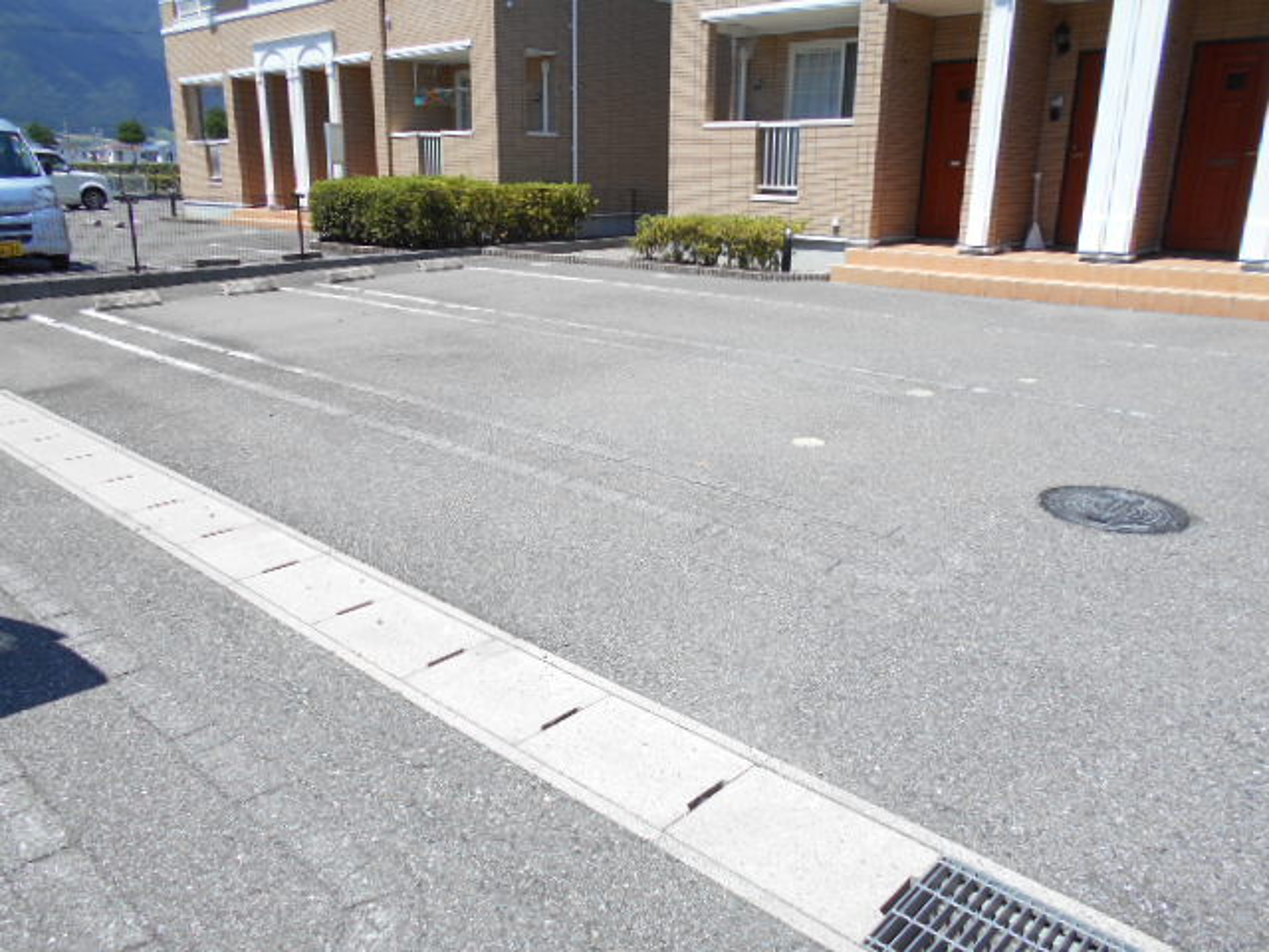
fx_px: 953
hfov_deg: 67.3
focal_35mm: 26
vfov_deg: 53.1
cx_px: 634
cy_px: 476
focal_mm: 4.6
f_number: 3.2
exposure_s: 1/640
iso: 80
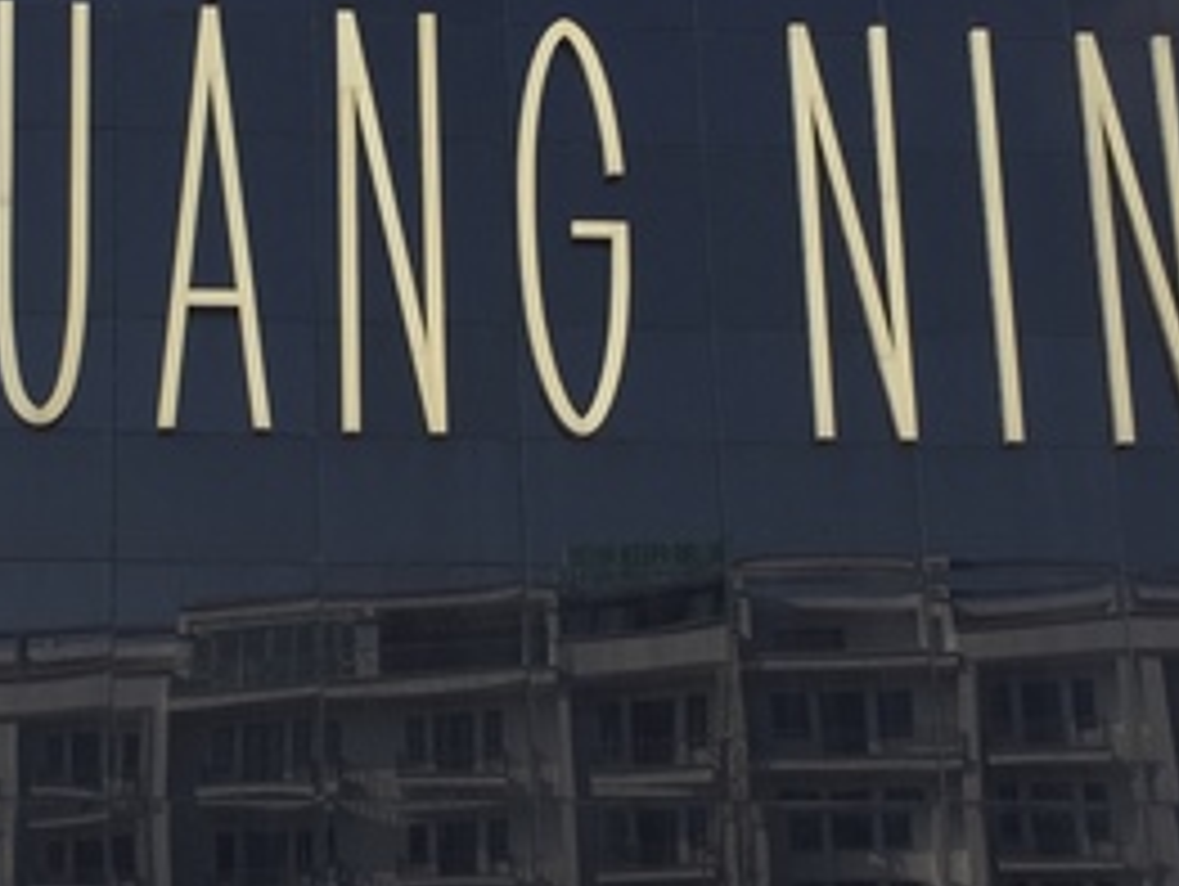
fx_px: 2455
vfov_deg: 20.4
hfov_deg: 26.7
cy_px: 580
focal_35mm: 72
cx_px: 324
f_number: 2.2
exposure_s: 1/507
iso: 32
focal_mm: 4.15
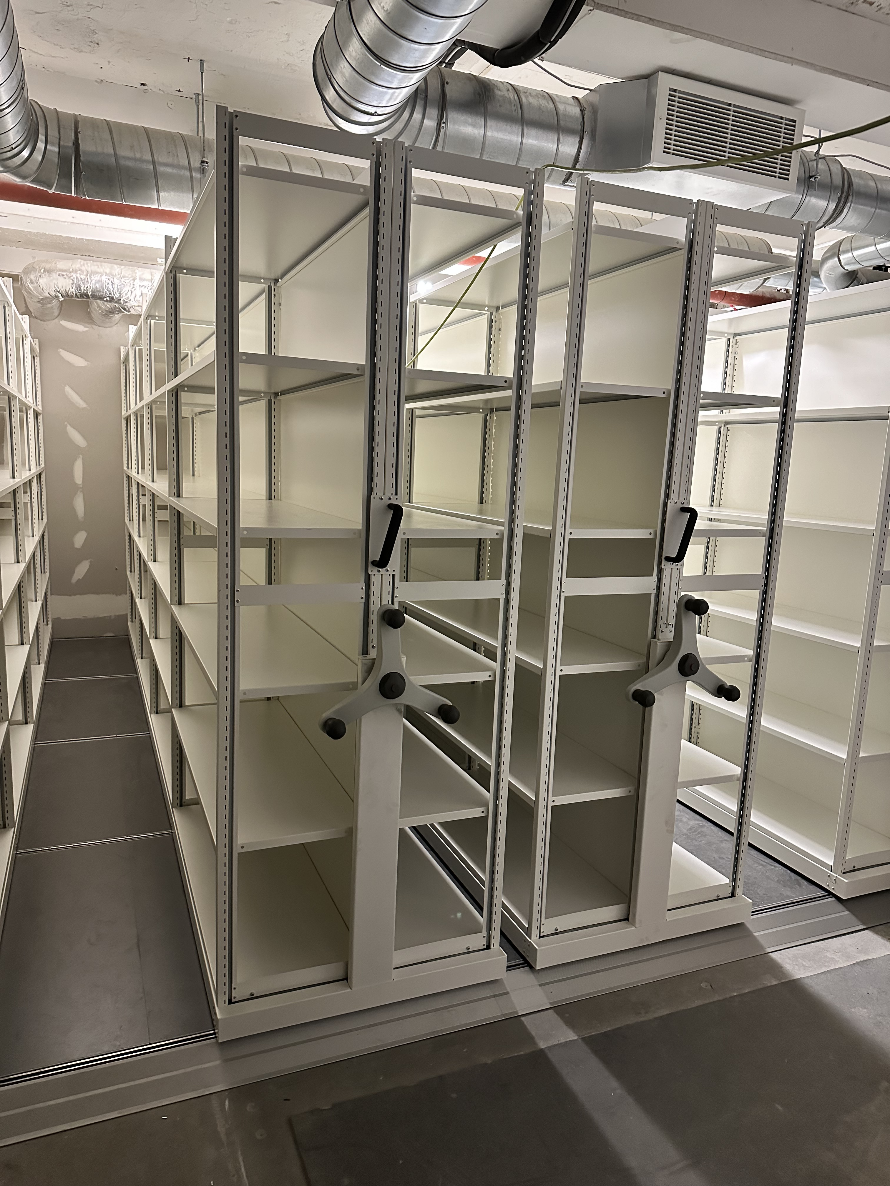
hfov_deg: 56.8
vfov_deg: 71.6
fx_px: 823
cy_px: 593
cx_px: 445
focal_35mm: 24
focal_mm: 6.86
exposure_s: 1/33
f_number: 1.78
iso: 640
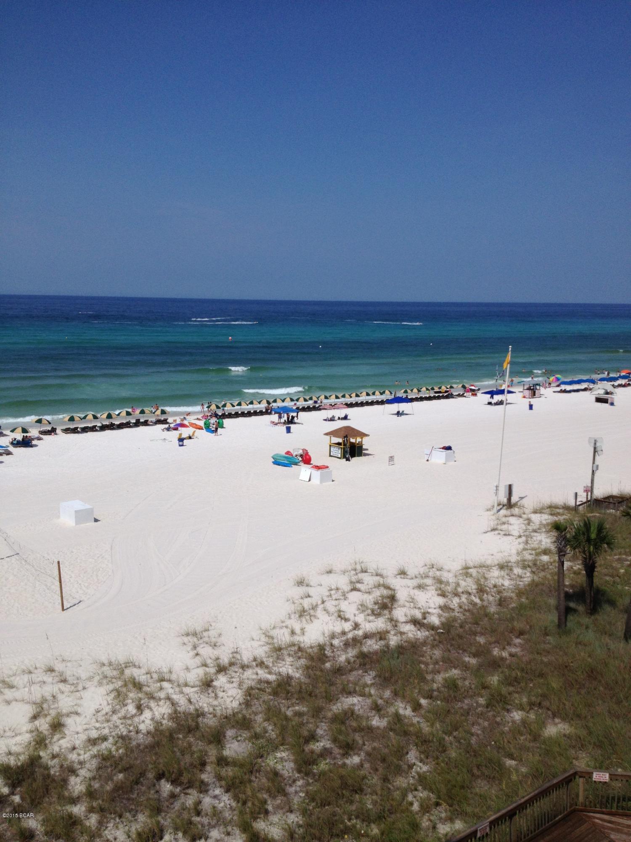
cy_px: 421
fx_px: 851
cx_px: 316
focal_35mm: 35
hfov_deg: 40.7
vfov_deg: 52.6
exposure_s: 1/5525
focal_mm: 4.28
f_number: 2.4
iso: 50
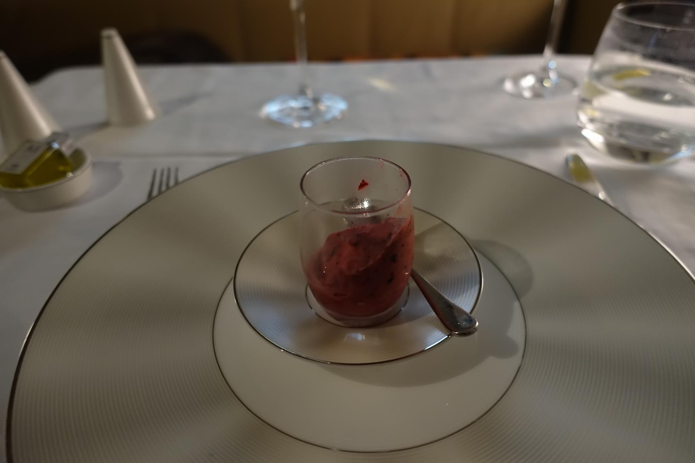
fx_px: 463
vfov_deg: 53.1
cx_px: 348
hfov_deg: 73.7
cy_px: 232
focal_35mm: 24
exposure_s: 1/30
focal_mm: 8.8
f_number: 1.8
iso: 800
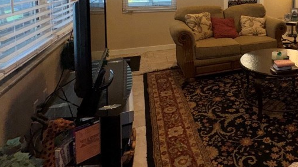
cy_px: 1
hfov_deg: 55.2
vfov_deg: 34.4
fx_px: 245
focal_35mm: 31
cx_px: 263
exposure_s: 1/120
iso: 80
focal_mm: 2.22
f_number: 2.2
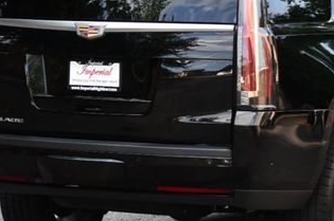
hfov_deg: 8.7
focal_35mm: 238
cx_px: 250
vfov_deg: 5.8
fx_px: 2205
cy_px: 71
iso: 400
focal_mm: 78
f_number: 5
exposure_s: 1/400
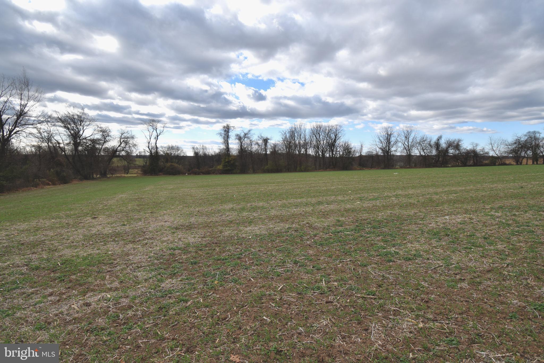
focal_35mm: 17
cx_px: 272
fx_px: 261
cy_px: 182
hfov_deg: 92.4
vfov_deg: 69.6
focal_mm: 11.5
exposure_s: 1/320
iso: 200
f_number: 9
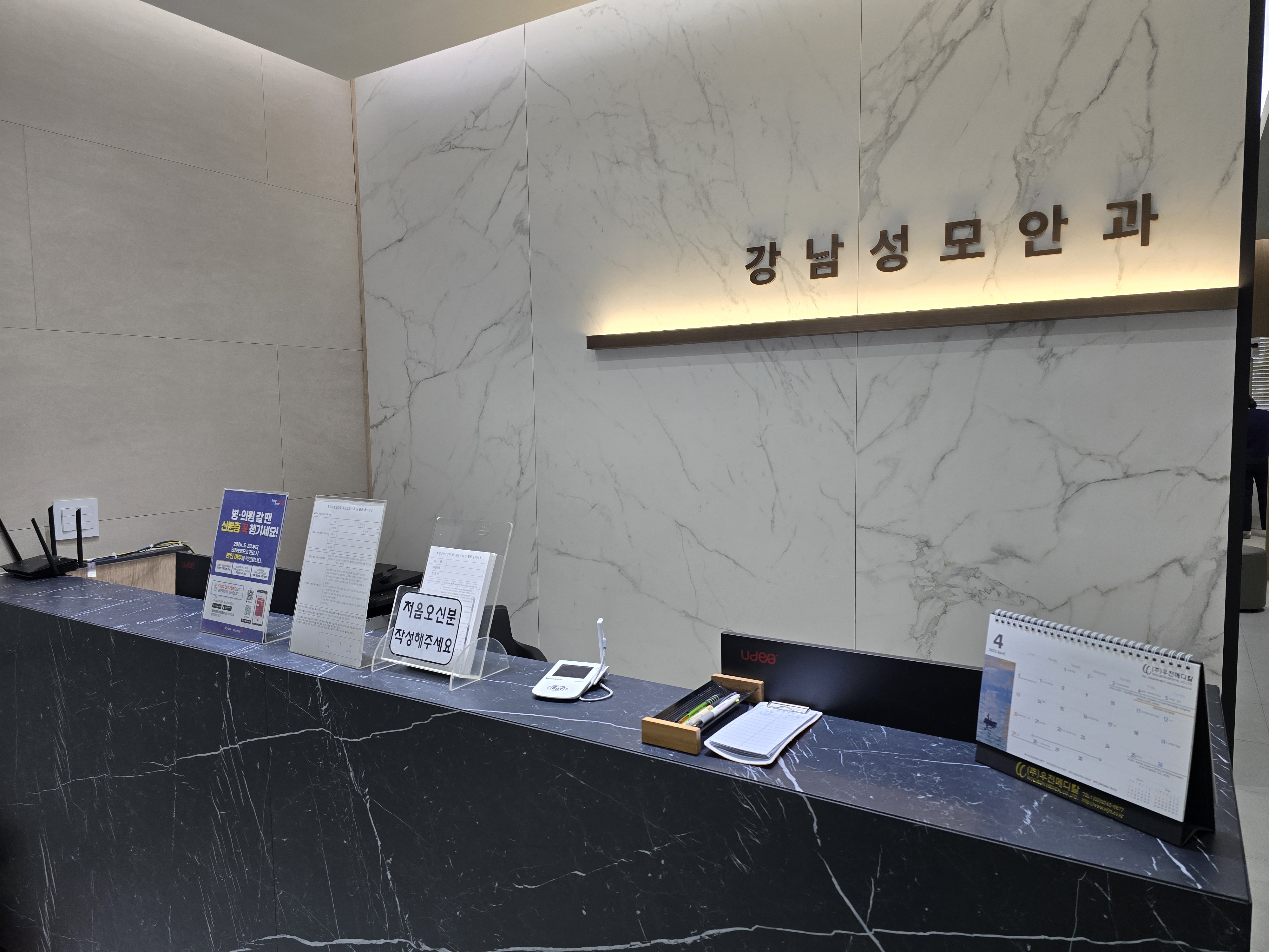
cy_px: 476
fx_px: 843
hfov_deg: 73.9
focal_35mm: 23
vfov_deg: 58.9
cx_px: 634
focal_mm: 6.3
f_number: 1.7
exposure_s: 1/120
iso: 50
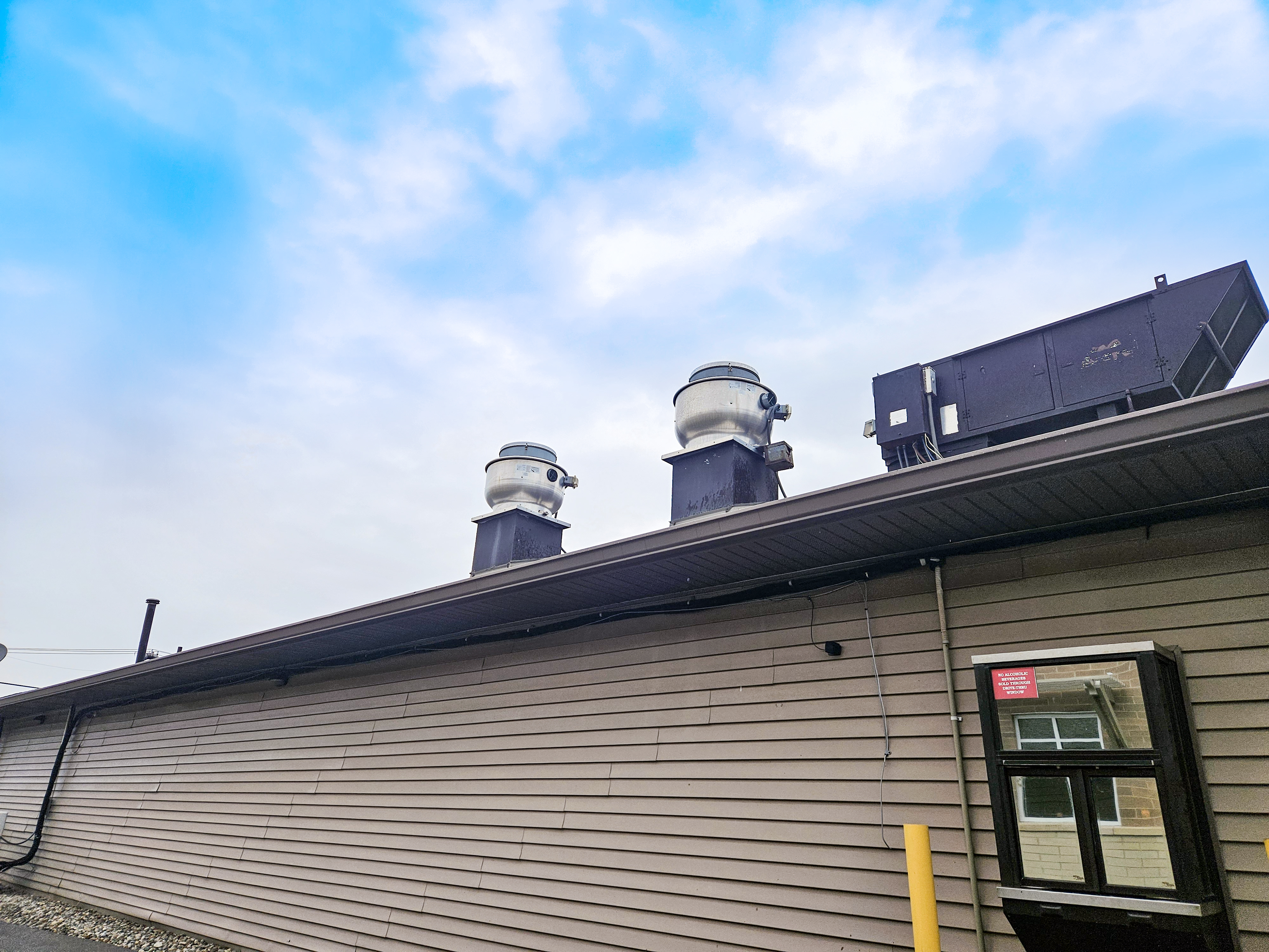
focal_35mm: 23
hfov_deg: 73.9
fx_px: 843
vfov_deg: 58.9
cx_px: 634
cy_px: 476
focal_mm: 5.4
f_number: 1.8
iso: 25
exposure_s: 1/750
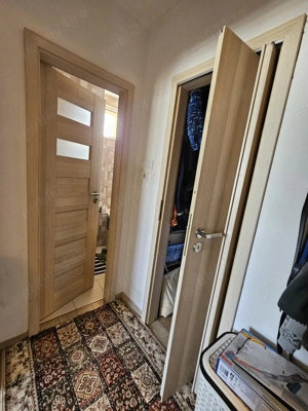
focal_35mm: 13
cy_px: 206
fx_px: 154
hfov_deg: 89.9
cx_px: 154
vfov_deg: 106.2
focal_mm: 2.2
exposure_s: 1/50.3
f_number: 2.2
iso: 250
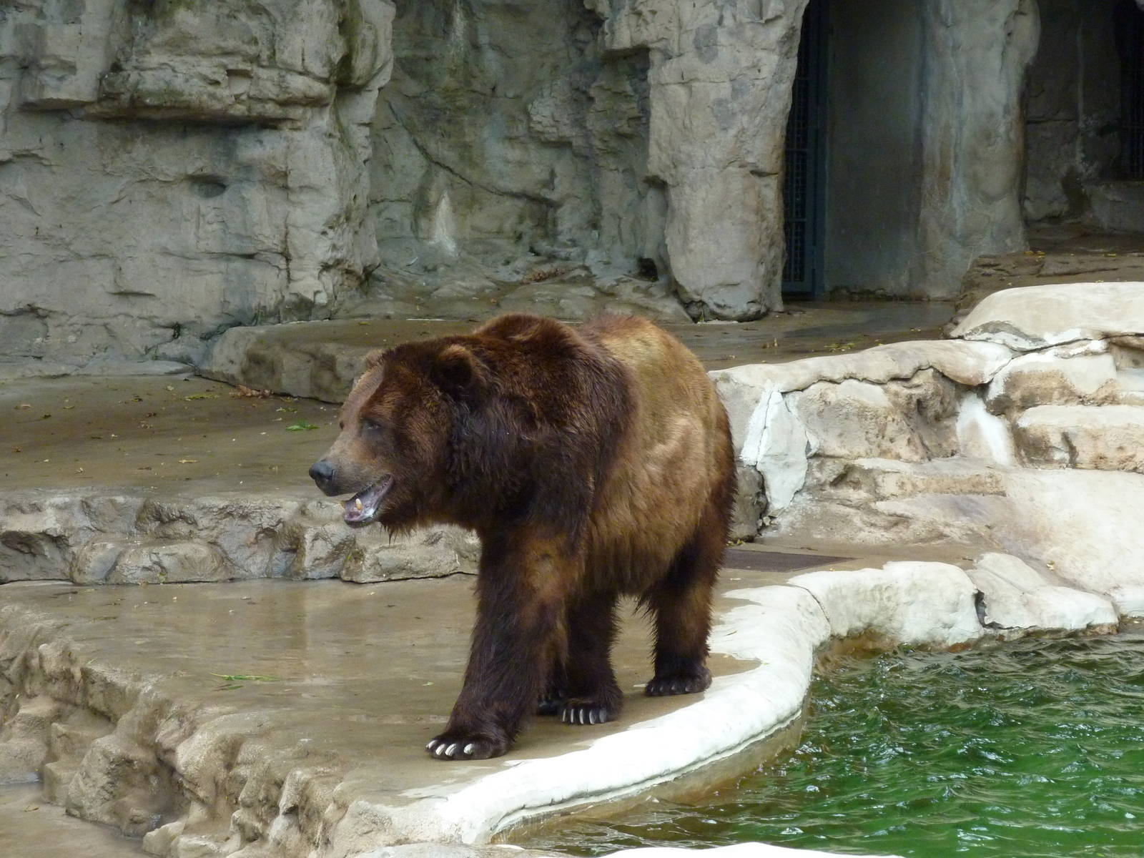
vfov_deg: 10.8
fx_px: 4528
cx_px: 572
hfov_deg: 14.4
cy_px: 429
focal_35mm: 137
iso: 400
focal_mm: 22.5
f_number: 4.5
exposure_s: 1/320
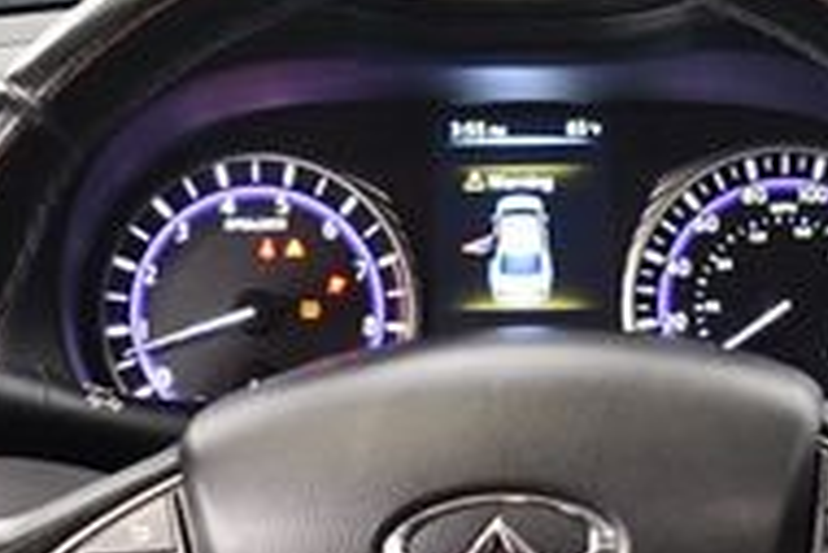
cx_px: 497
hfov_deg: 16.9
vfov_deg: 11.3
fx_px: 2785
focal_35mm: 121
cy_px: 475
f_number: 3.5
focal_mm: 18
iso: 3200
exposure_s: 1/125
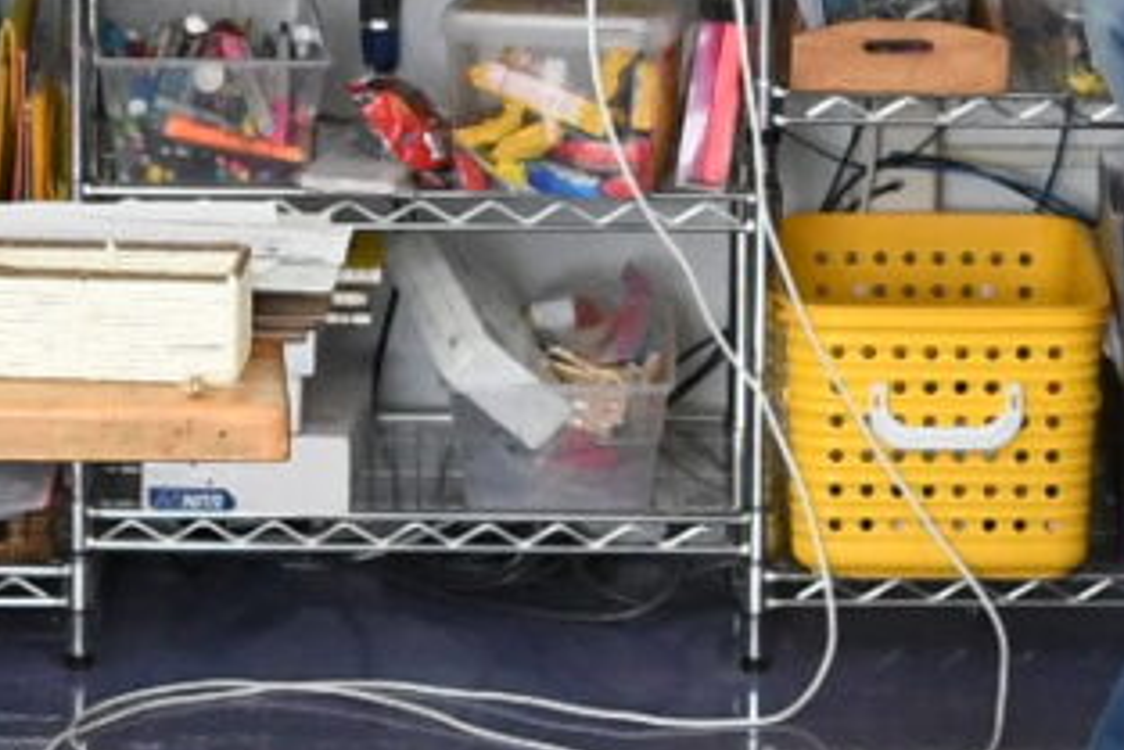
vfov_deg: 6.2
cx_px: 618
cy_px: -88
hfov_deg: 9.3
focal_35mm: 221
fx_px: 6903
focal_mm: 18
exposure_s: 1/50
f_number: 4
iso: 1000
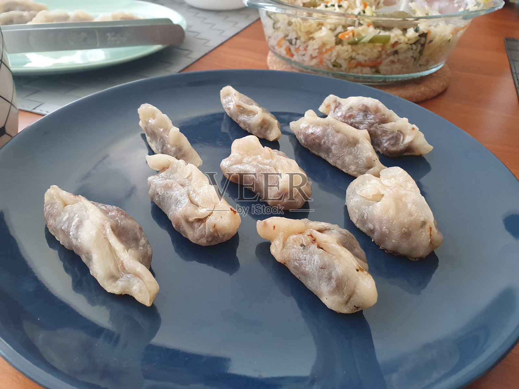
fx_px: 390
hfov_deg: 67.3
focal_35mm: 26
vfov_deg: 53.1
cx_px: 260
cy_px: 194
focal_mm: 4.32
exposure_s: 1/50
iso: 320
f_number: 2.4
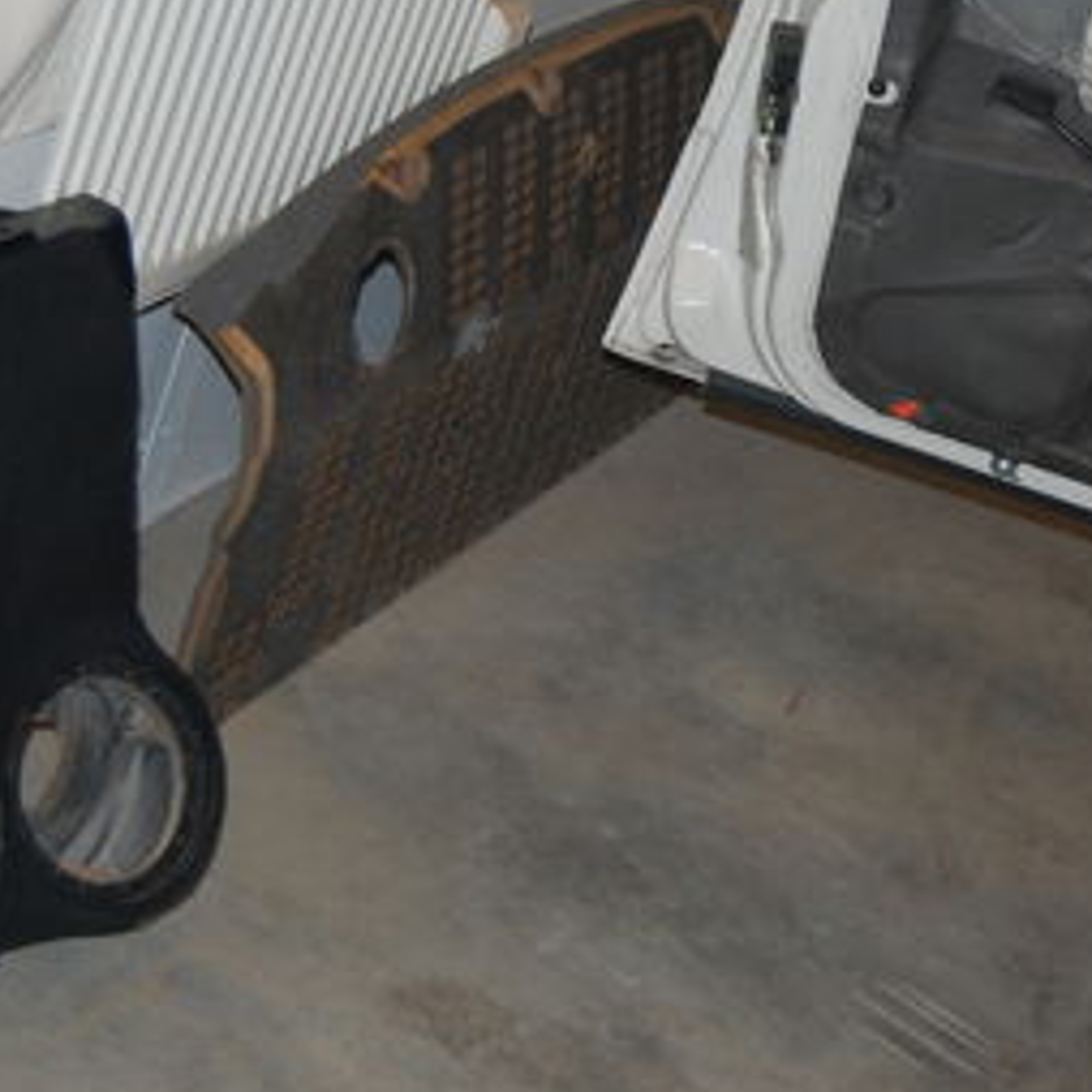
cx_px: 744
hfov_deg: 18.1
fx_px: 3426
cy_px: 439
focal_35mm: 96
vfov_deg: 18.1
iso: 400
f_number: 4.2
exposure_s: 1/60
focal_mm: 30
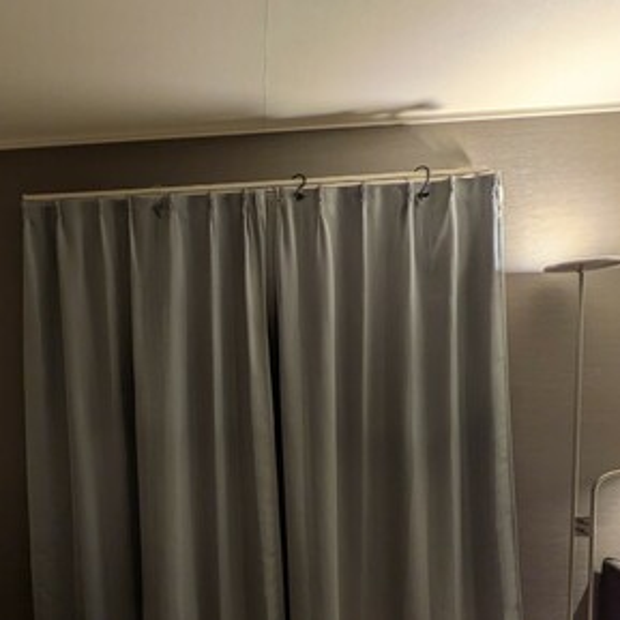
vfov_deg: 64.0
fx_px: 486
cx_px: 227
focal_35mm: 24
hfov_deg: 64.0
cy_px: 390
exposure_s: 1/40
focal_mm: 1.83
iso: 61
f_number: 2.2
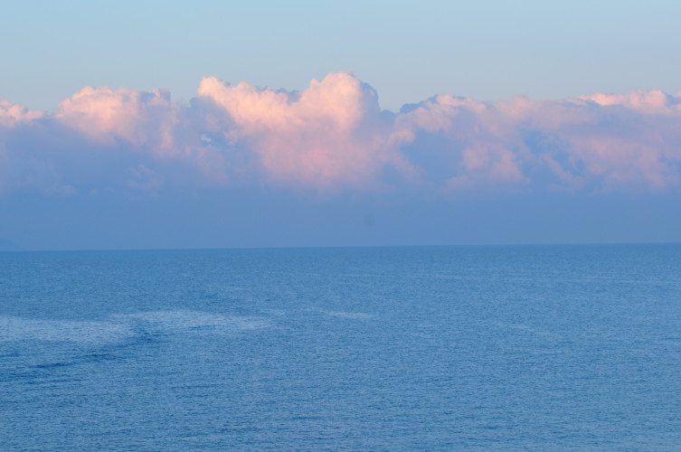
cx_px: 340
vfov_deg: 13.0
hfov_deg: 19.5
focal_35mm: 105
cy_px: 226
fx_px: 1984
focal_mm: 70
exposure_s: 1/125
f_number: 5.6
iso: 200
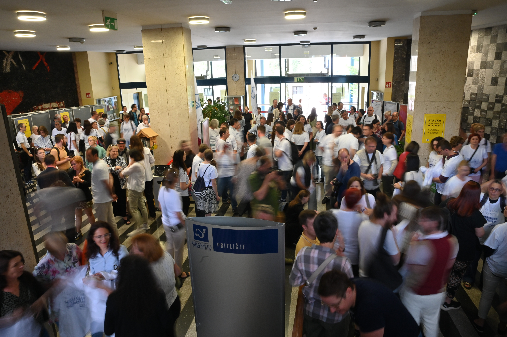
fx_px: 338
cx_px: 254
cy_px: 168
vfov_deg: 53.1
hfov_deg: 73.8
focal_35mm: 24
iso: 1600
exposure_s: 1/2.5
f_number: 18
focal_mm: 24
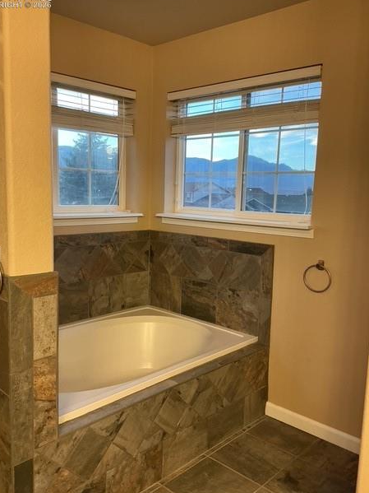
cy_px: 250
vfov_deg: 58.4
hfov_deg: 45.4
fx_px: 441
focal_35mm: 31
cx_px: 173
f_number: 1.8
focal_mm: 3
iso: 100
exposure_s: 1/50
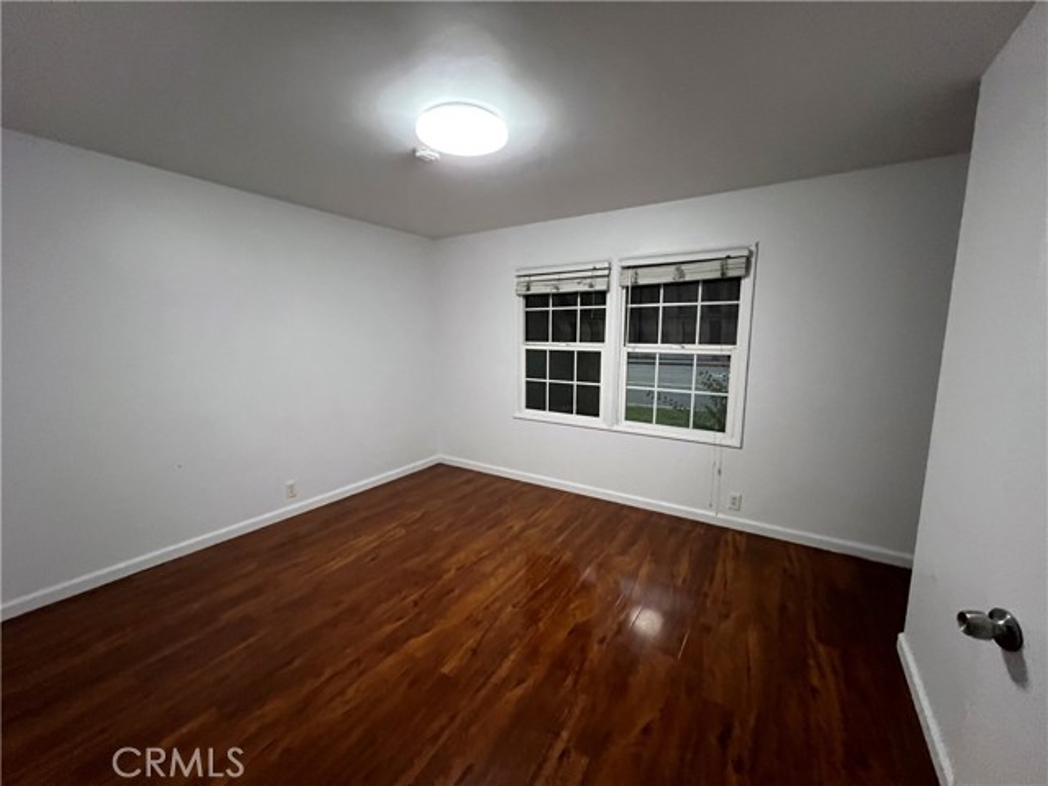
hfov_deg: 106.2
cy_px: 393
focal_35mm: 13
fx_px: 394
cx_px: 524
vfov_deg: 89.9
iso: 800
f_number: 1.8
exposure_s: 1/60
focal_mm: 1.57
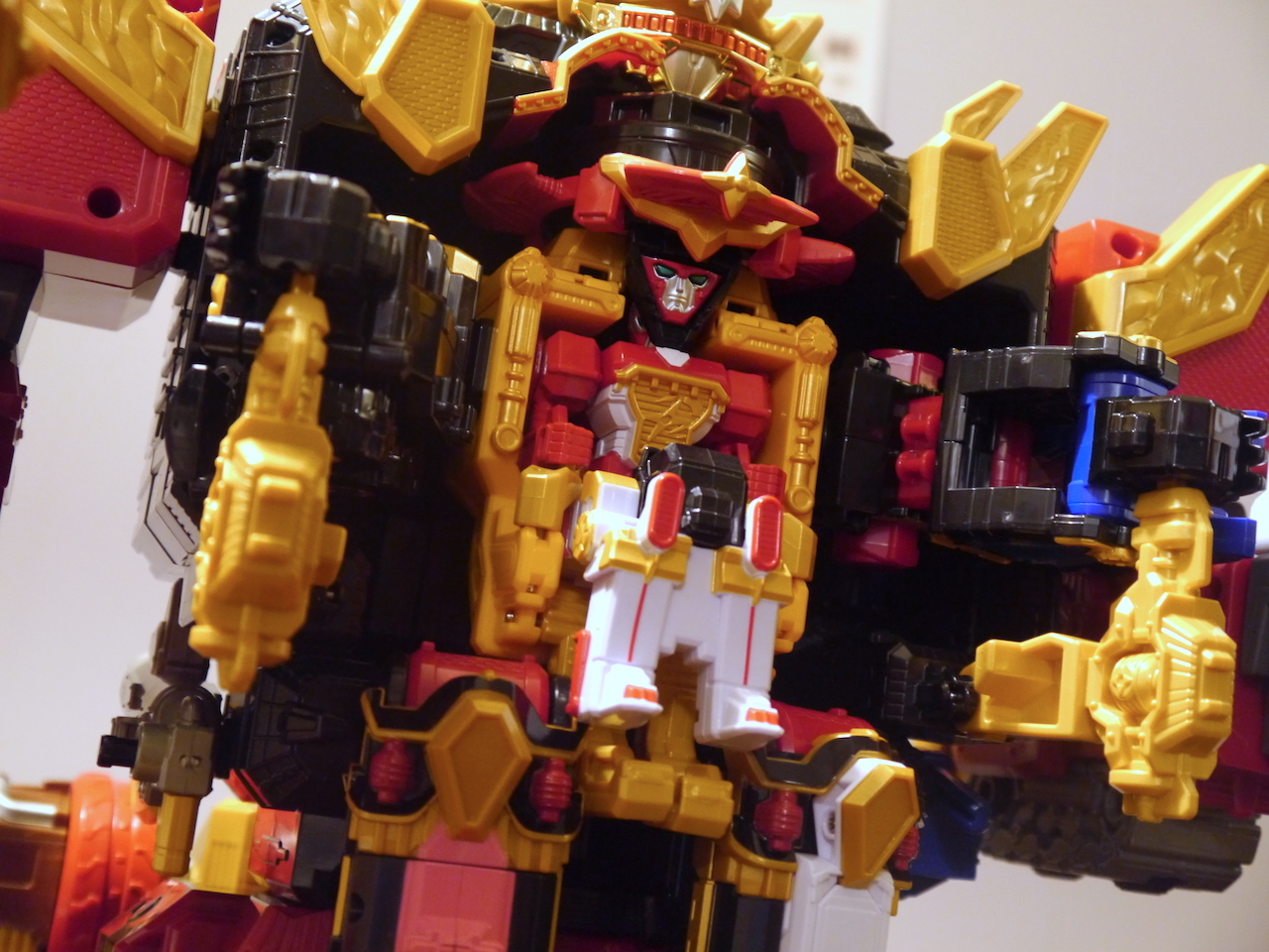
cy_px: 476
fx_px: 1833
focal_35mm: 50
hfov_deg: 38.2
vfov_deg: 29.1
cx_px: 634
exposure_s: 1/6
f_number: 4.6
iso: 1600
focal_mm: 25
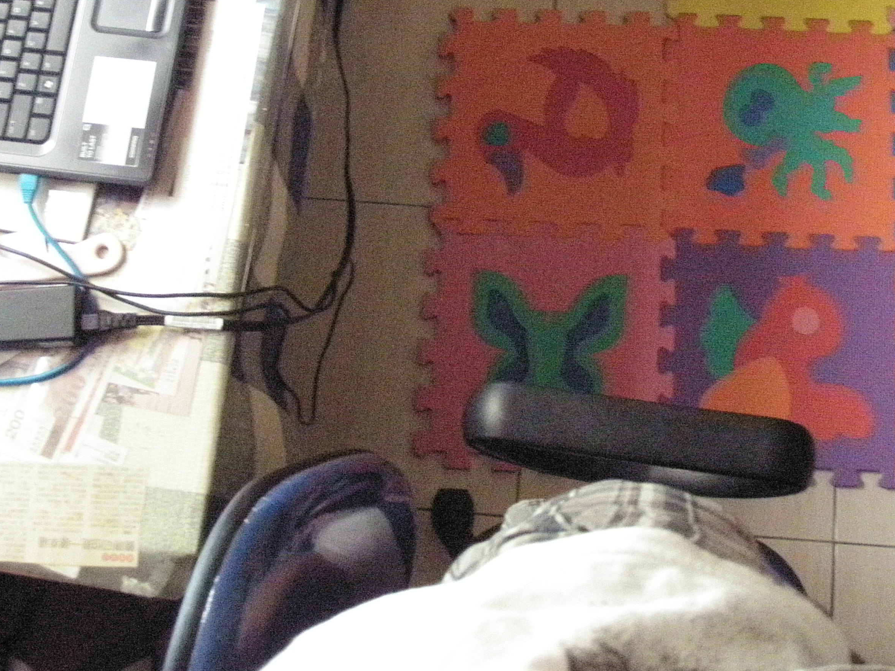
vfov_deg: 24.5
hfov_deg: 32.7
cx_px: 435
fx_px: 1525
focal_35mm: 59
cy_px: 163
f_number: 3.5
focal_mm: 6.7
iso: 1600
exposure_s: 1/13
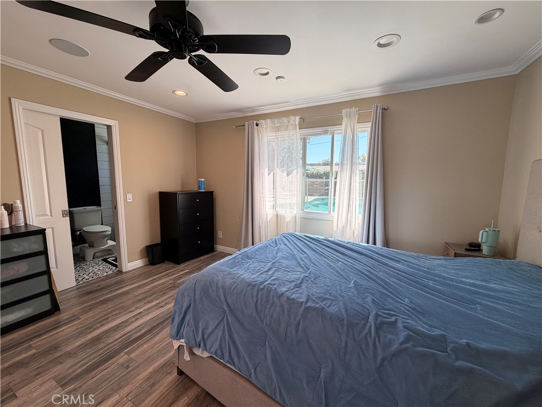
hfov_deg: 102.1
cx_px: 271
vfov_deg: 85.7
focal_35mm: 14
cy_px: 204
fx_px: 219
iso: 80
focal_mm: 2.22
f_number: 2.2
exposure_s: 1/120
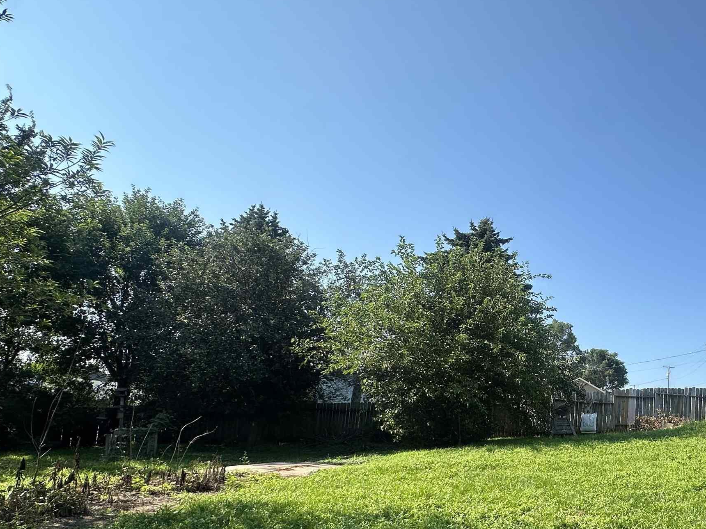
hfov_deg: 65.3
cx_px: 526
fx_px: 510
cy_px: 375
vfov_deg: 53.2
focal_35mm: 25
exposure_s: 1/1304
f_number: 2.2
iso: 40
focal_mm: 2.22
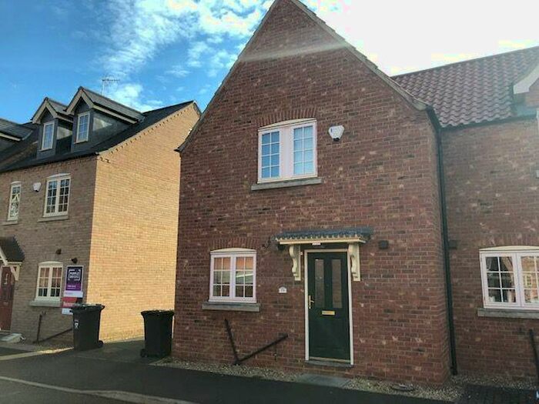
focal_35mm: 28
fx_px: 436
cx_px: 270
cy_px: 202
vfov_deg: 49.7
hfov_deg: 63.4
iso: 50
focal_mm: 4
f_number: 1.8
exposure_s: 1/1715
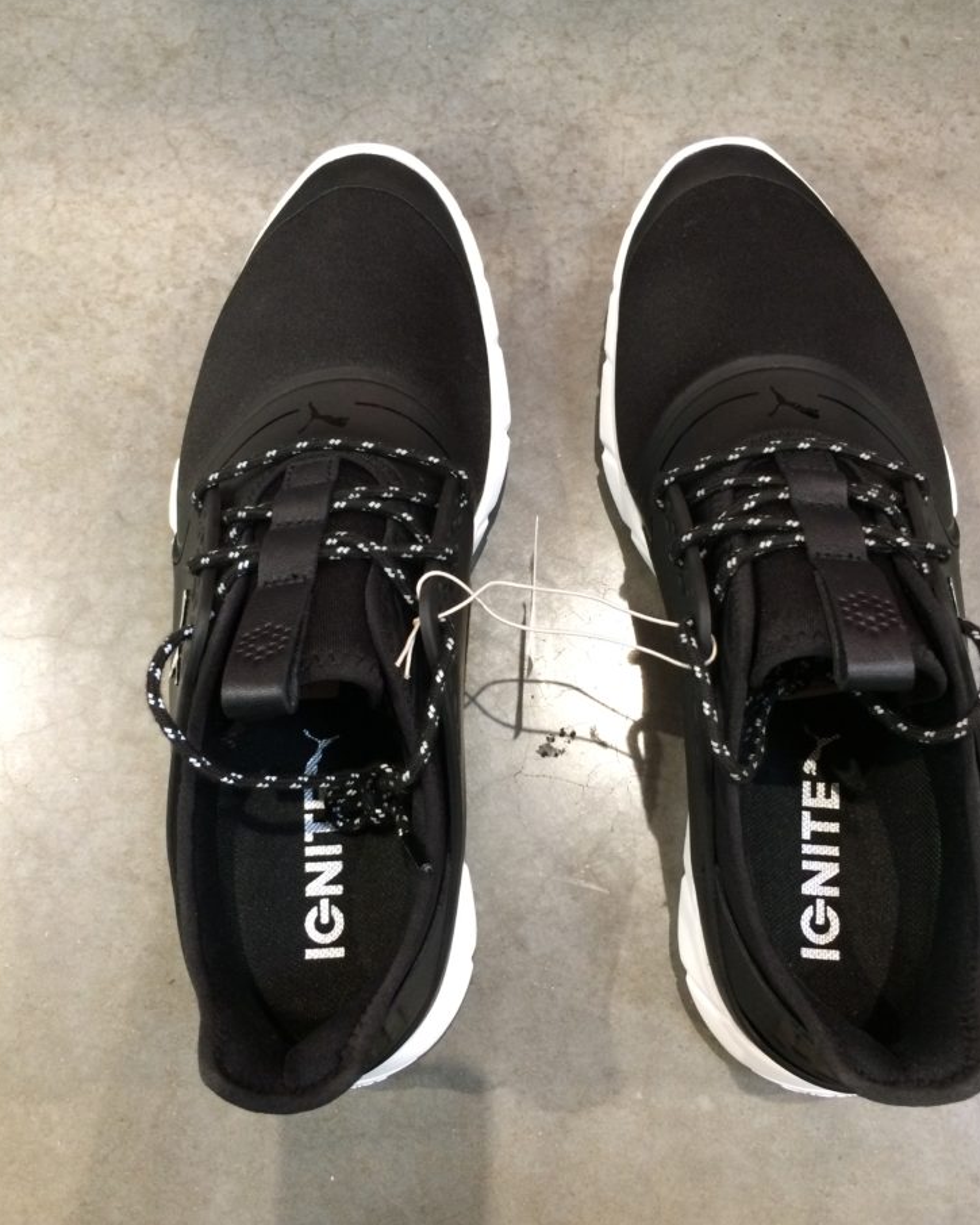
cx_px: 512
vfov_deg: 55.7
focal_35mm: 32
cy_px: 599
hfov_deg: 45.8
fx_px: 1160
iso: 200
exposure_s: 1/30
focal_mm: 4.15
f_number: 2.2
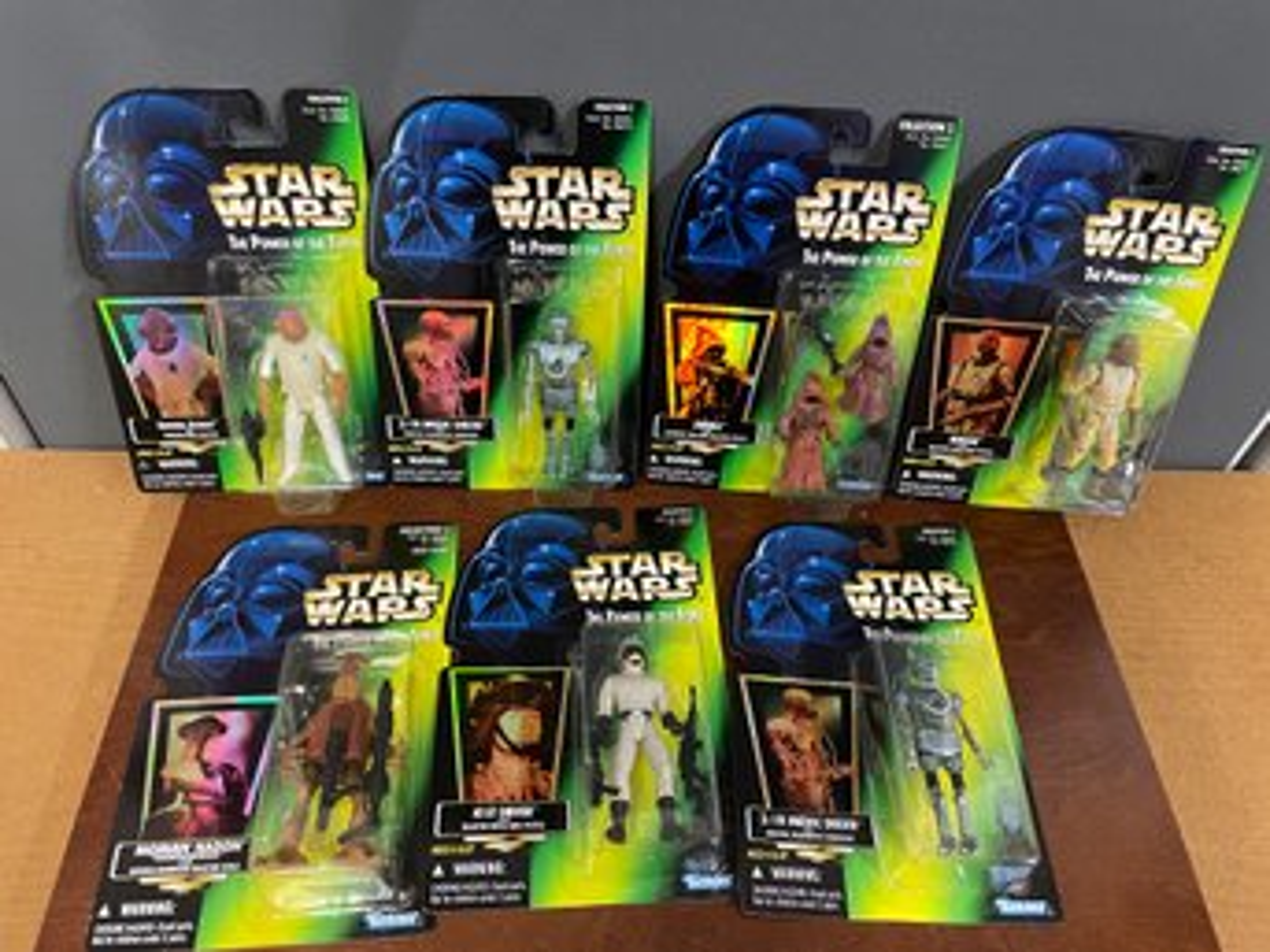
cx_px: 635
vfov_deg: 53.0
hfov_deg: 67.3
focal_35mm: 26
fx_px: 954
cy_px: 476
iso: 320
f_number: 1.6
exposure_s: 1/60
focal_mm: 4.2
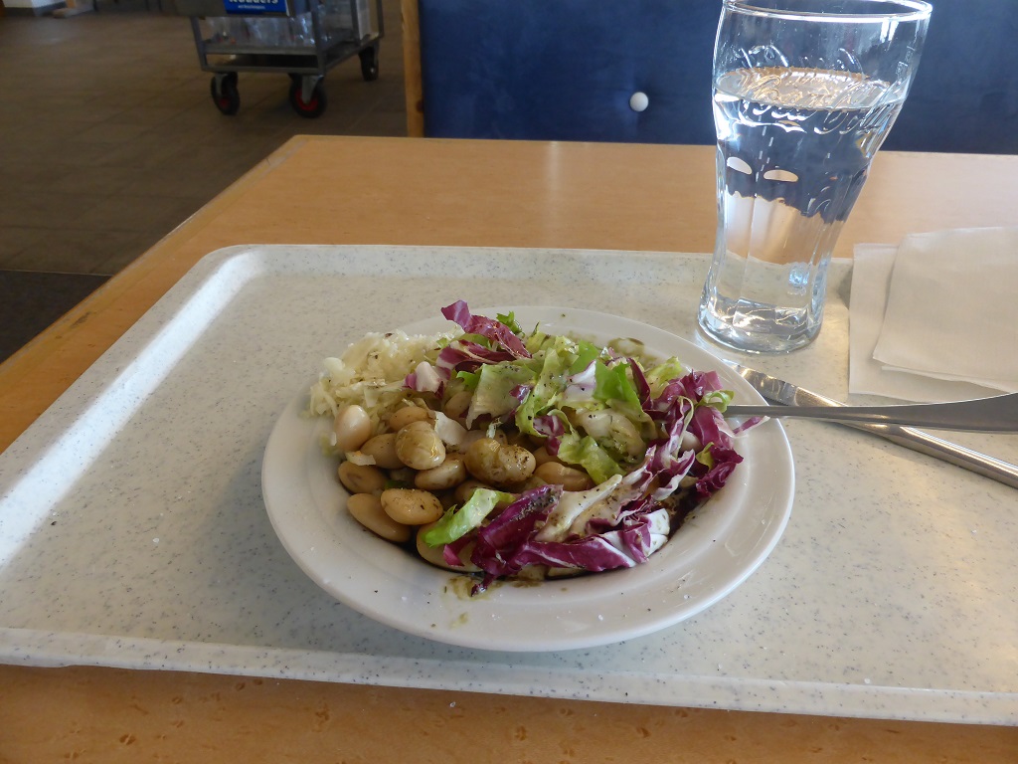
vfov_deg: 54.9
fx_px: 735
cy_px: 382
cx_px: 509
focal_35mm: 25
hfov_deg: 69.4
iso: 200
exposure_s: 1/60
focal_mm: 4.3
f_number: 3.3
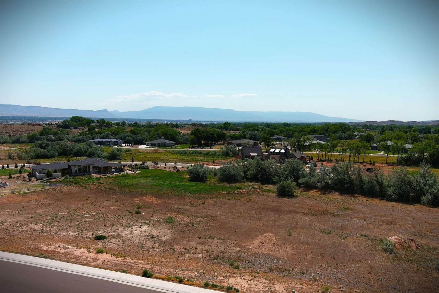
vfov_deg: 45.0
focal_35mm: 29
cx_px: 220
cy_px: 146
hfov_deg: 63.7
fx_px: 354
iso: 100
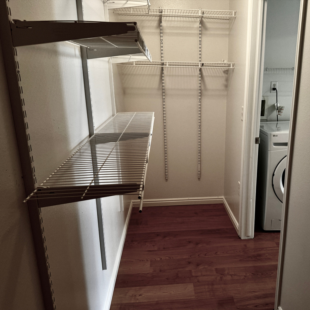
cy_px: 158
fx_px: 294
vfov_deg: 55.6
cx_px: 195
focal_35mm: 29
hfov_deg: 54.9
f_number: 1.78
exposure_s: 1/60
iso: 160
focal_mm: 6.76
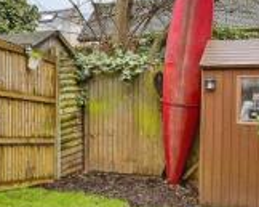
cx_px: 18
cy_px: 113
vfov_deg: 16.1
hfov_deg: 19.8
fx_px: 727
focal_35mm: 95
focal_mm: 17
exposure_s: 1/60
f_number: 8
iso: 160
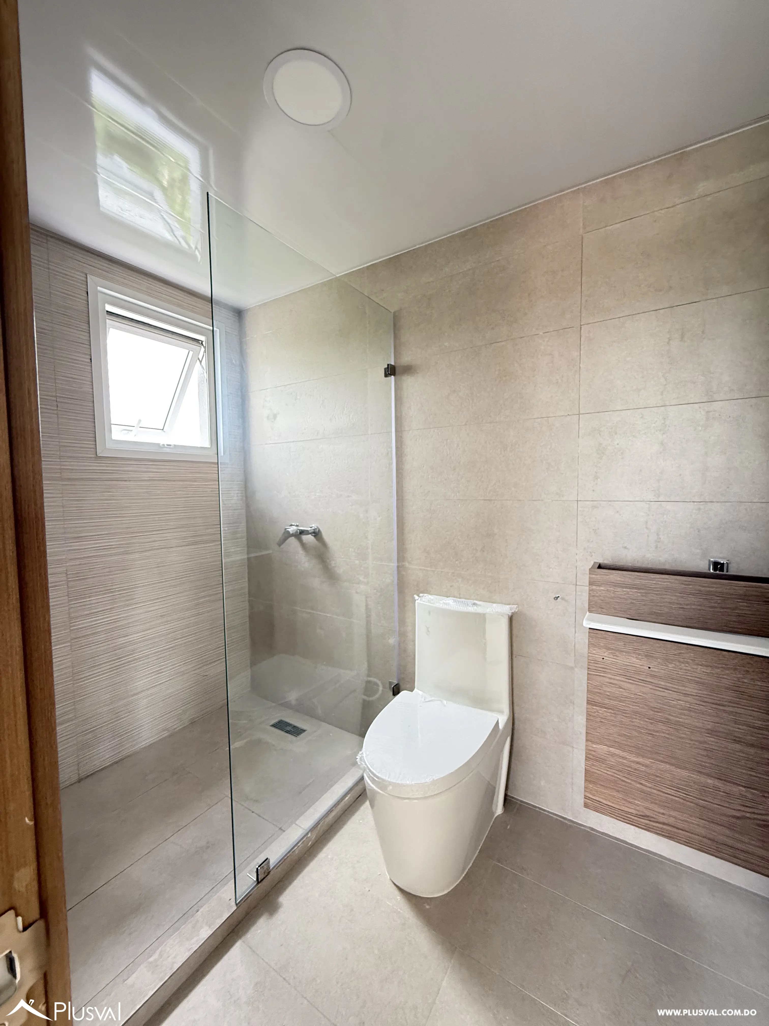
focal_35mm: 14
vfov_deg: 102.1
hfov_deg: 85.7
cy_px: 513
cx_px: 384
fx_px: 415
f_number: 2.2
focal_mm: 2.22
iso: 320
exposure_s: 1/99
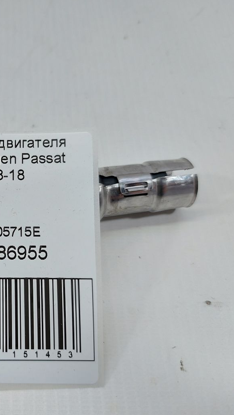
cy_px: 207
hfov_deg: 30.8
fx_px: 386
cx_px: -9
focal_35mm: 35
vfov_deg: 56.6
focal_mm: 5.23
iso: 50
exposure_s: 1/50
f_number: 1.8
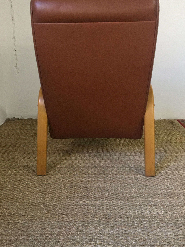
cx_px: 91
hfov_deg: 40.7
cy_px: 111
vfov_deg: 52.5
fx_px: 249
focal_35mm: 35
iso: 160
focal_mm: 4.15
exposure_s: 1/33
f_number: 2.2
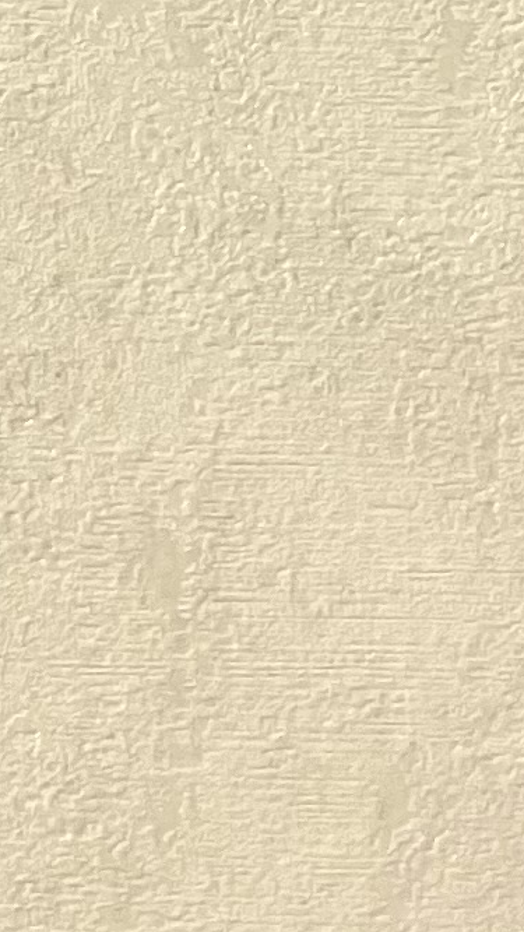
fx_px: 12528
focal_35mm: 507
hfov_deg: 2.4
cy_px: 1865
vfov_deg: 4.2
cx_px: 1628
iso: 125
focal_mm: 9
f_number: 2.8
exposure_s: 1/121
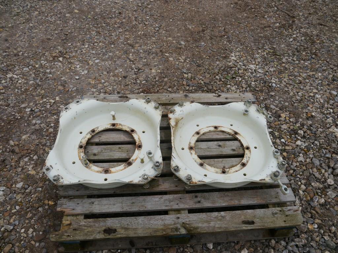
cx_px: 169
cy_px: 126
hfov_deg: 63.4
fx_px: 273
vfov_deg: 49.7
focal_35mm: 28
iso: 160
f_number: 5.6
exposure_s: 1/250
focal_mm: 14
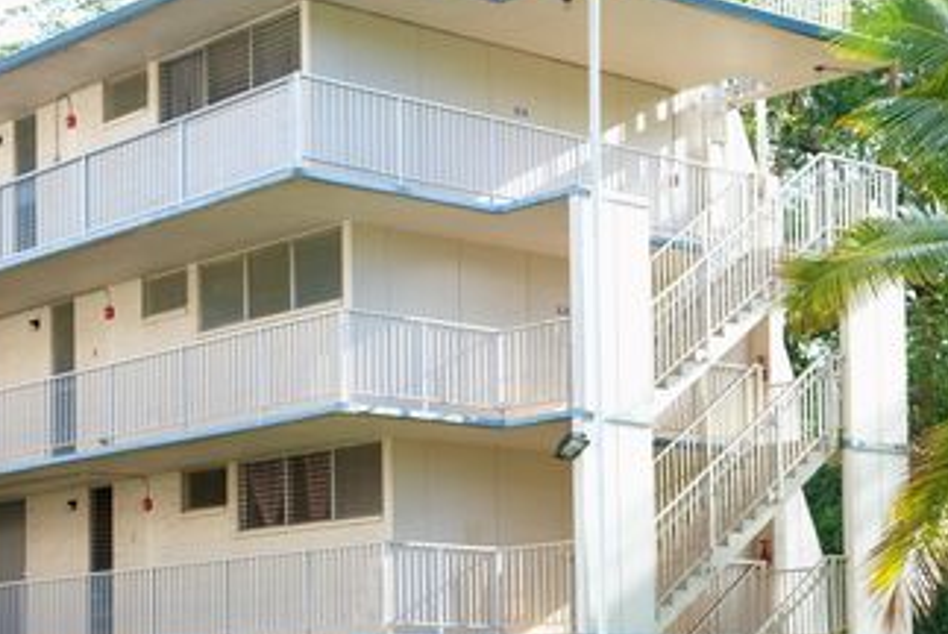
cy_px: 399
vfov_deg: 28.0
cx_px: 285
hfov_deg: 40.4
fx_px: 1265
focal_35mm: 48
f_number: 5
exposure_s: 1/125
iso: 160
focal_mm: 20.5
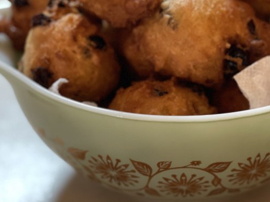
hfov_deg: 19.2
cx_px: 184
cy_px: 66
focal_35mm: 102
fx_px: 795
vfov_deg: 14.5
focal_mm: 7.5
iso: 400
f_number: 2.2
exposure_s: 1/17
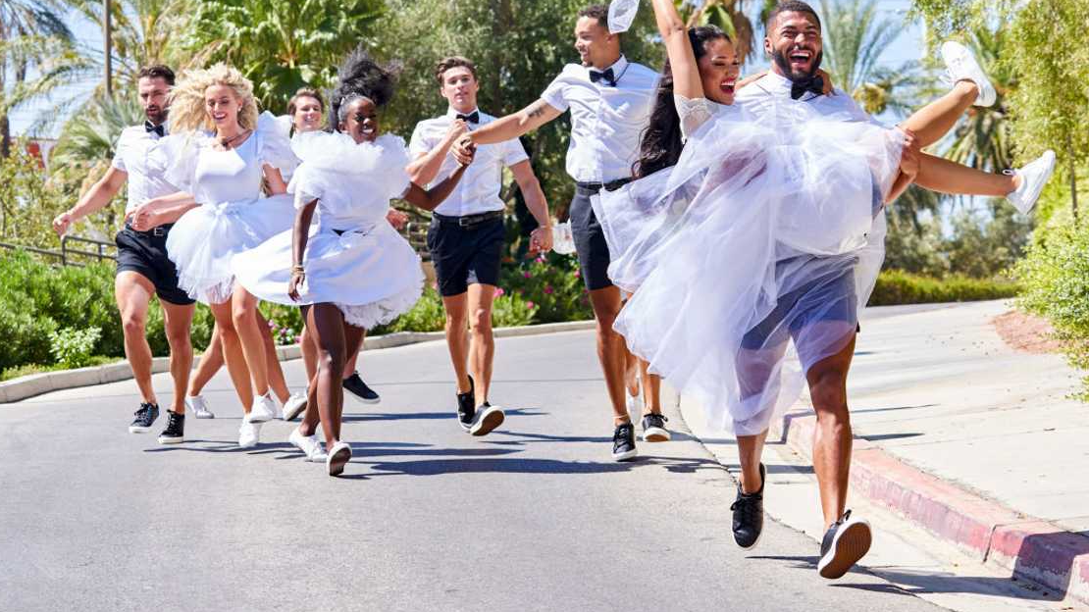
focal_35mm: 111
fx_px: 3205
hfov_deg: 19.3
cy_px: 252
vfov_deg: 10.9
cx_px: 541
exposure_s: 1/1250
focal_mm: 70
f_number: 5.6
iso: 640
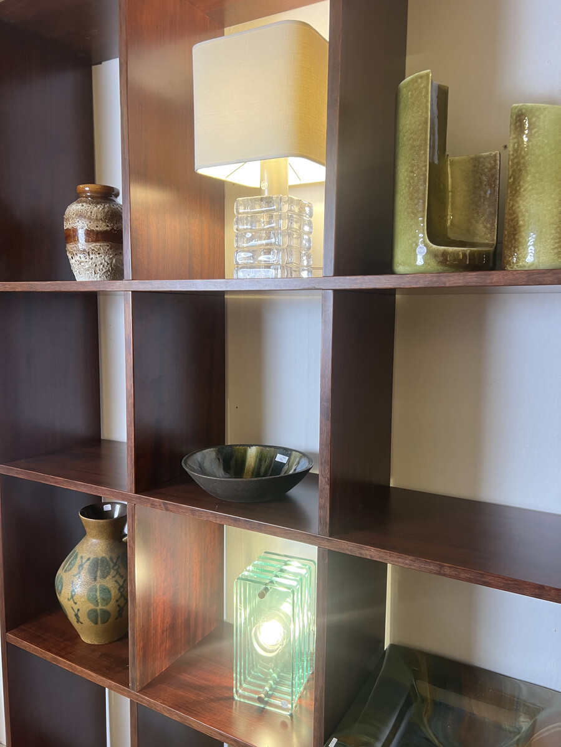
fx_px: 562
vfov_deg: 67.3
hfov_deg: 53.1
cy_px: 374
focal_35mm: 26
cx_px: 280
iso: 64
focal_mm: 5.7
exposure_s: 1/50
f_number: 1.5
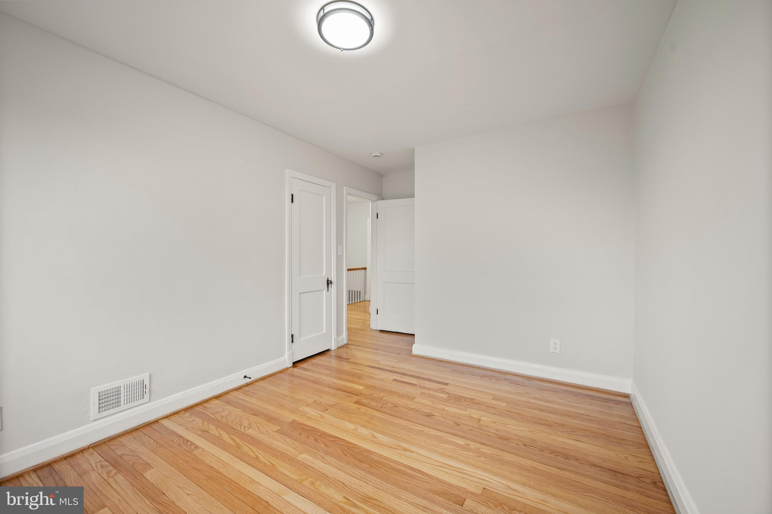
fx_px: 300
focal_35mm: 14
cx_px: 386
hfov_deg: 104.3
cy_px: 257
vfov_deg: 81.2
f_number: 8
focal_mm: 14
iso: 200
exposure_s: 1/2
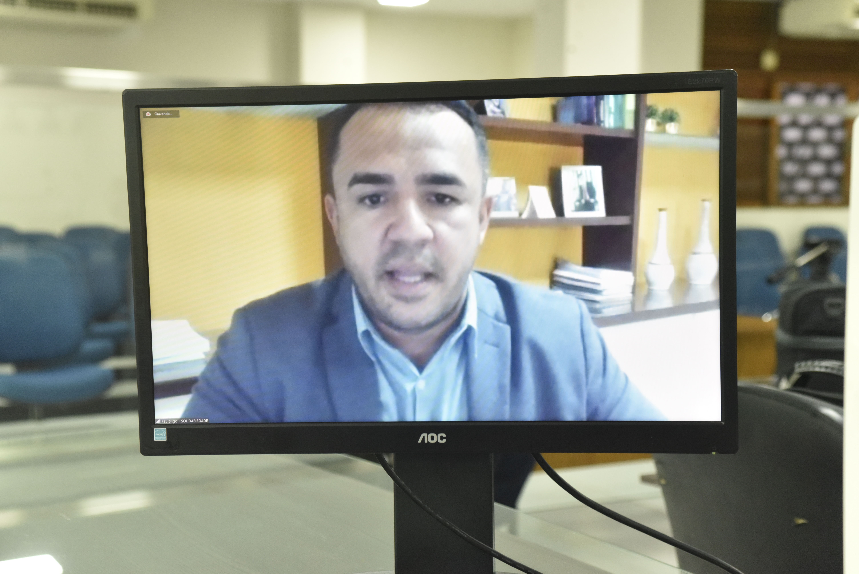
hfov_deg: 32.4
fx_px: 1480
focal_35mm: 62
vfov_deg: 21.9
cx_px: 430
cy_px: 287
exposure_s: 1/160
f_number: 6.3
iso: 6400
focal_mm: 62
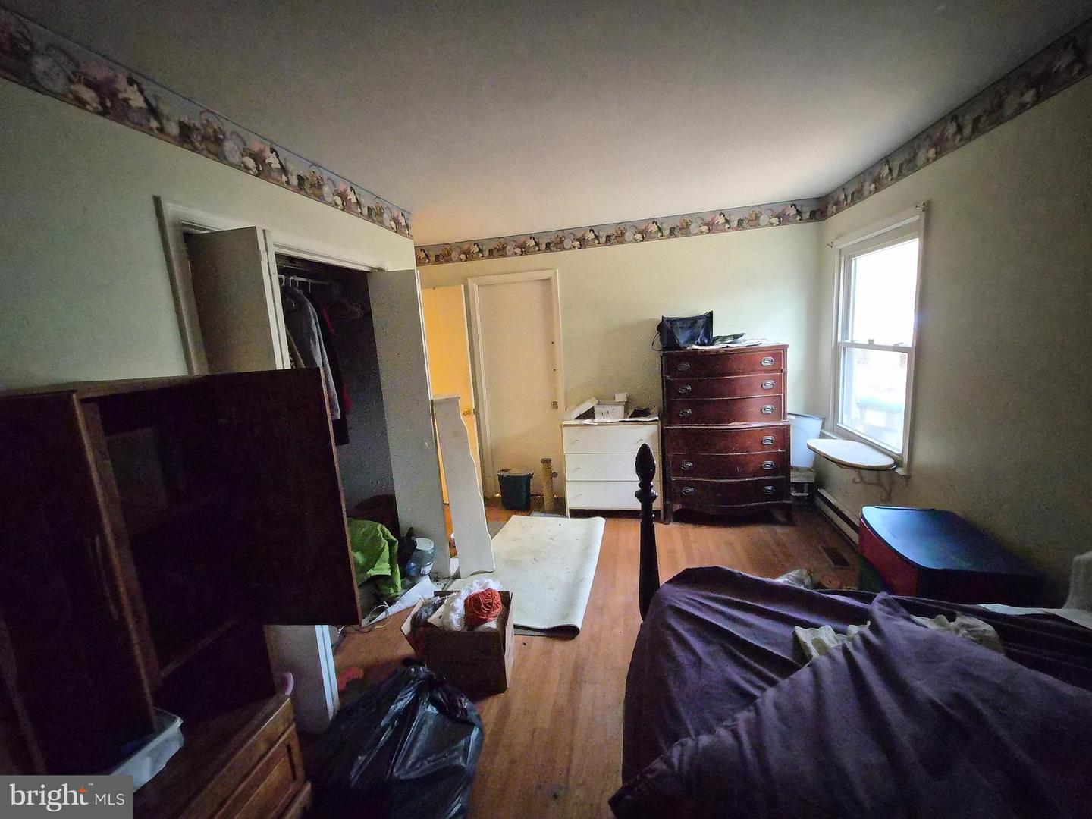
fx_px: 410
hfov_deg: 106.2
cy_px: 410
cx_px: 546
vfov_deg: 89.9
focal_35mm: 13
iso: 1600
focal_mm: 1.7
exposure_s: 1/60
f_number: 2.2
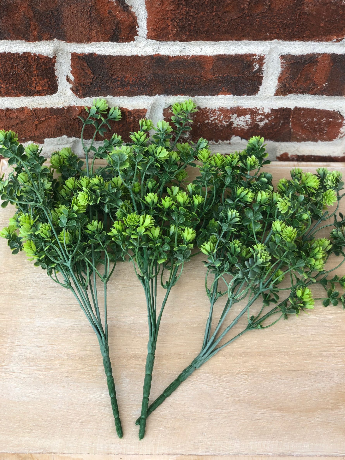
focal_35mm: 56
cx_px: 174
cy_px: 217
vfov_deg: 34.3
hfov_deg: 26.1
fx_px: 744
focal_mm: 6
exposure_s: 1/190
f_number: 2.4
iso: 16
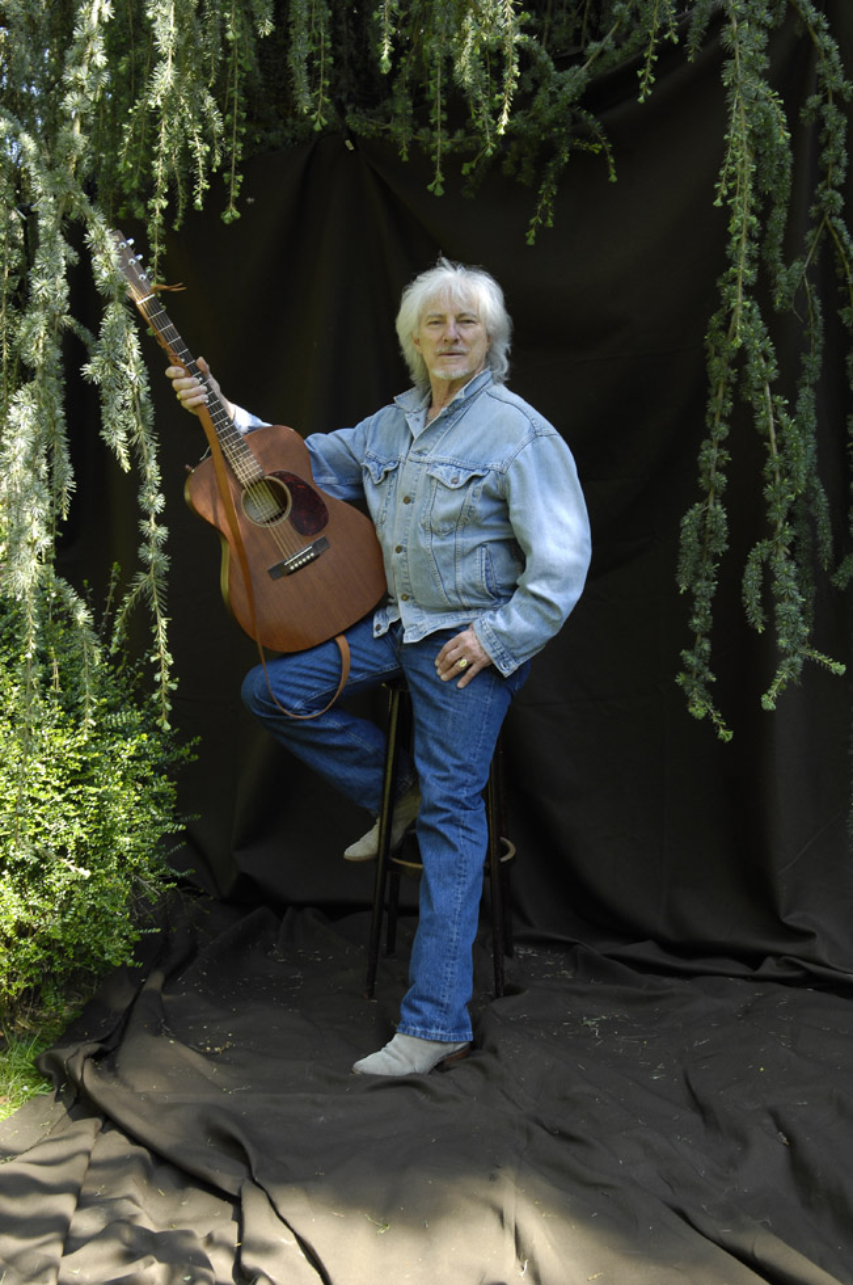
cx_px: 426
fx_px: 1496
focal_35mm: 42
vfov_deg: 46.4
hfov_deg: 31.8
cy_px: 642
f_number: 6.3
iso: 250
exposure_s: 1/80
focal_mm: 28
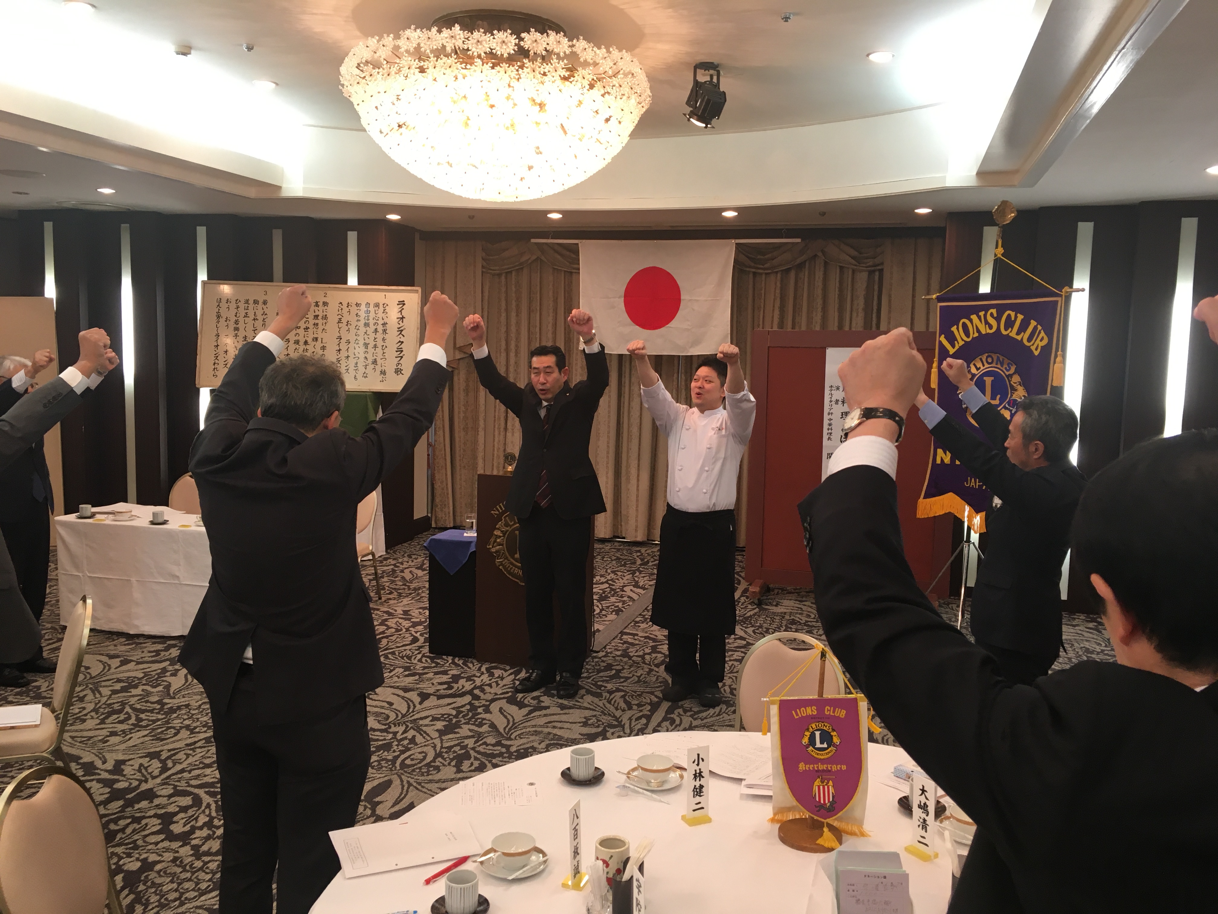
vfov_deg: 48.2
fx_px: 1020
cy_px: 457
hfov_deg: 61.7
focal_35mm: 29
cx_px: 609
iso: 64
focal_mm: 4.15
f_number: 2.2
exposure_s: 1/30
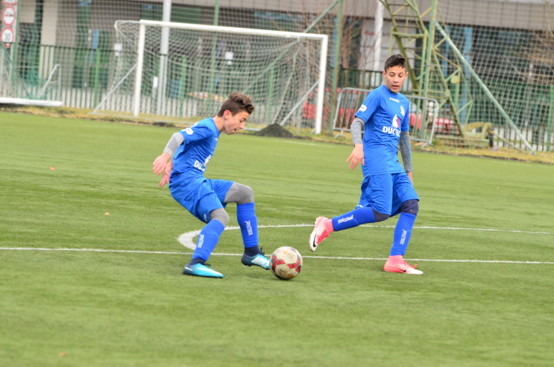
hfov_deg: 7.4
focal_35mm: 278
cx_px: 277
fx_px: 4262
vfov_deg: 4.9
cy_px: 184
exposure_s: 1/640
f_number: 5.6
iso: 800
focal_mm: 185
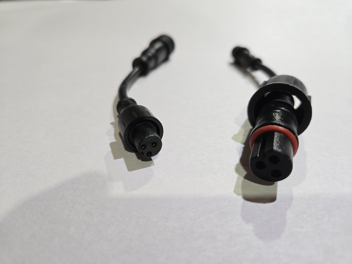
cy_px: 132
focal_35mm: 23
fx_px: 234
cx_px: 176
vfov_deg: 58.9
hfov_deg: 73.9
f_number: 1.8
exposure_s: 1/120
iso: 640
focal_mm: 5.4
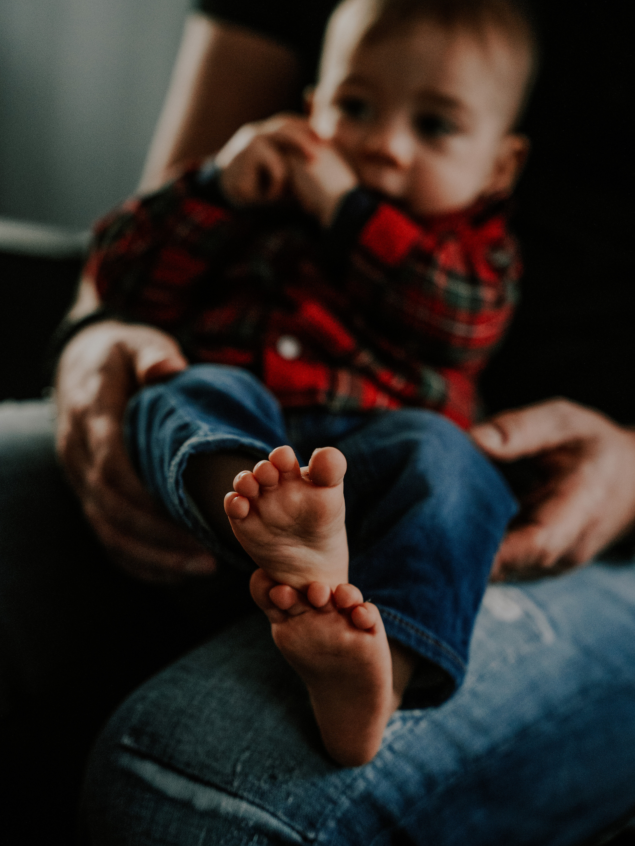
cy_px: 376
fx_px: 1859
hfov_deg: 19.4
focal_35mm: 76
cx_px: 317
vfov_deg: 25.6
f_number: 3.2
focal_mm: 70
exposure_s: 1/250
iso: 4000
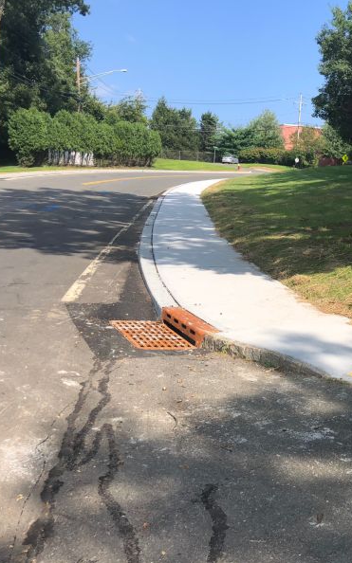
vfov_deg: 49.3
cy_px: 283
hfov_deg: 31.0
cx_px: 295
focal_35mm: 40
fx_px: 614
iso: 20
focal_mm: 4
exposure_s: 1/1779
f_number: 1.8
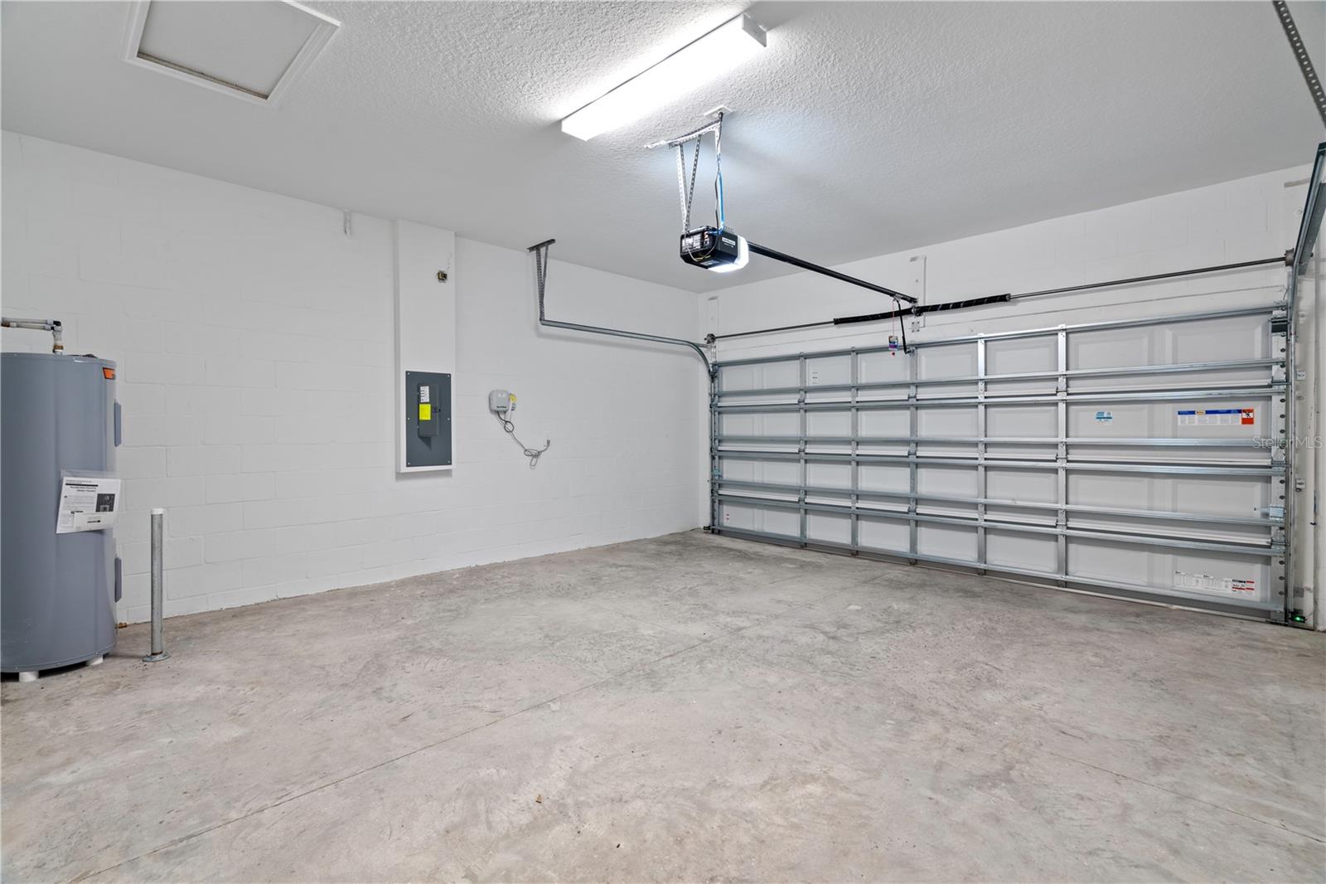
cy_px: 442
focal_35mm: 16
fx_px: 589
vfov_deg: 73.7
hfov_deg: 96.7
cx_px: 663
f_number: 9
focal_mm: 16
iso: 320
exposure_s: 2
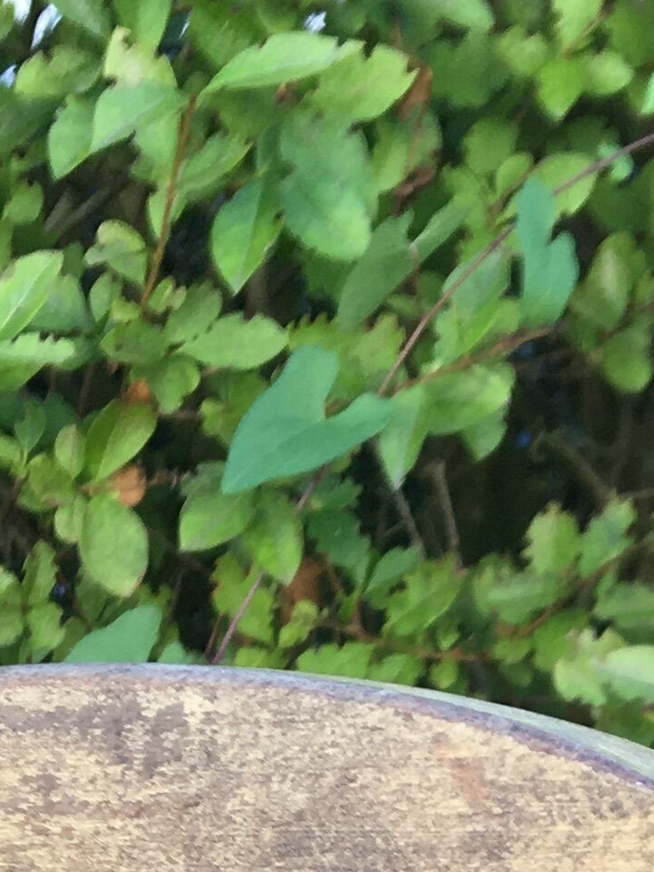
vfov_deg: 13.7
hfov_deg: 12.1
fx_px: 3072
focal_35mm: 122
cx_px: 247
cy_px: 1758
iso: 25
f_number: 2.2
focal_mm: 4.15
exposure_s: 1/100
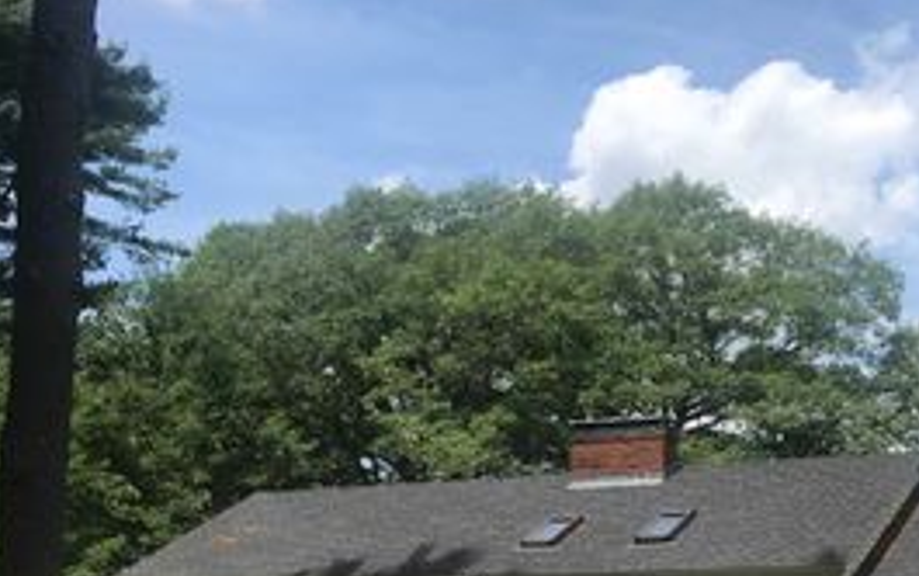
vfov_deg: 22.6
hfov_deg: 35.0
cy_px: 522
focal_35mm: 56
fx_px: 1403
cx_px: 746
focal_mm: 3.99
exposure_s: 1/2227
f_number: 1.8
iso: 20
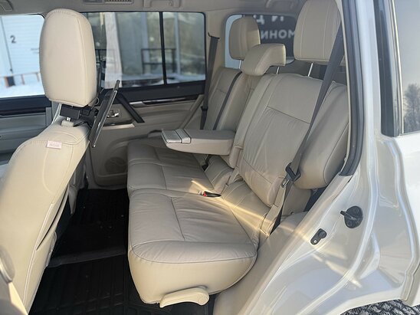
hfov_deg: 71.6
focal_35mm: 24
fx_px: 291
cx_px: 210
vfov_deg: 56.8
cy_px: 158
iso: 100
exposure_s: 1/351
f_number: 1.78
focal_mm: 6.76
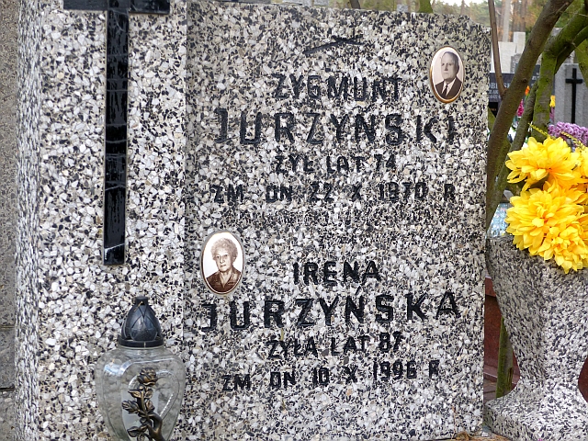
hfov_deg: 25.0
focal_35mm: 78
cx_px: 294
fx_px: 1325
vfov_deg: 18.9
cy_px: 220
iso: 100
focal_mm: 14
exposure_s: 1/80
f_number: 2.8
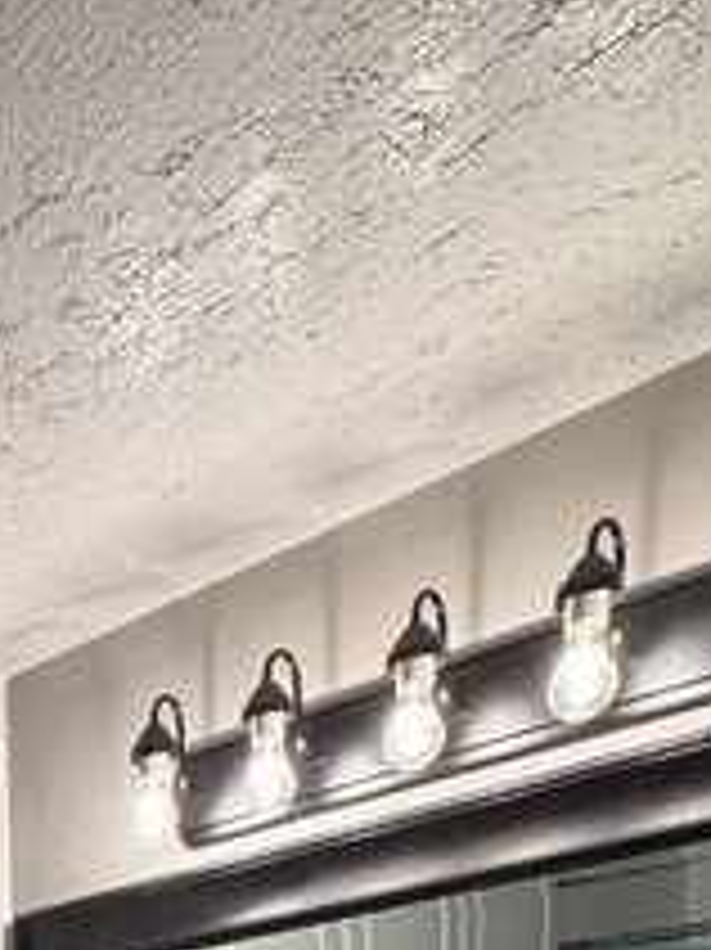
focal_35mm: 51
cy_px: 1436
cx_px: -306
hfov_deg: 23.7
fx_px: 1398
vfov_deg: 26.6
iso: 125
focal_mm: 2.22
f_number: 2.2
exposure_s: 1/120
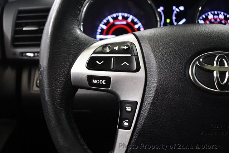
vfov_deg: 36.9
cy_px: 76
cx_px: 114
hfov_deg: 53.1
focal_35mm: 36
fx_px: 229
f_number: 3.5
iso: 3200
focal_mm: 18
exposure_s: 1/125
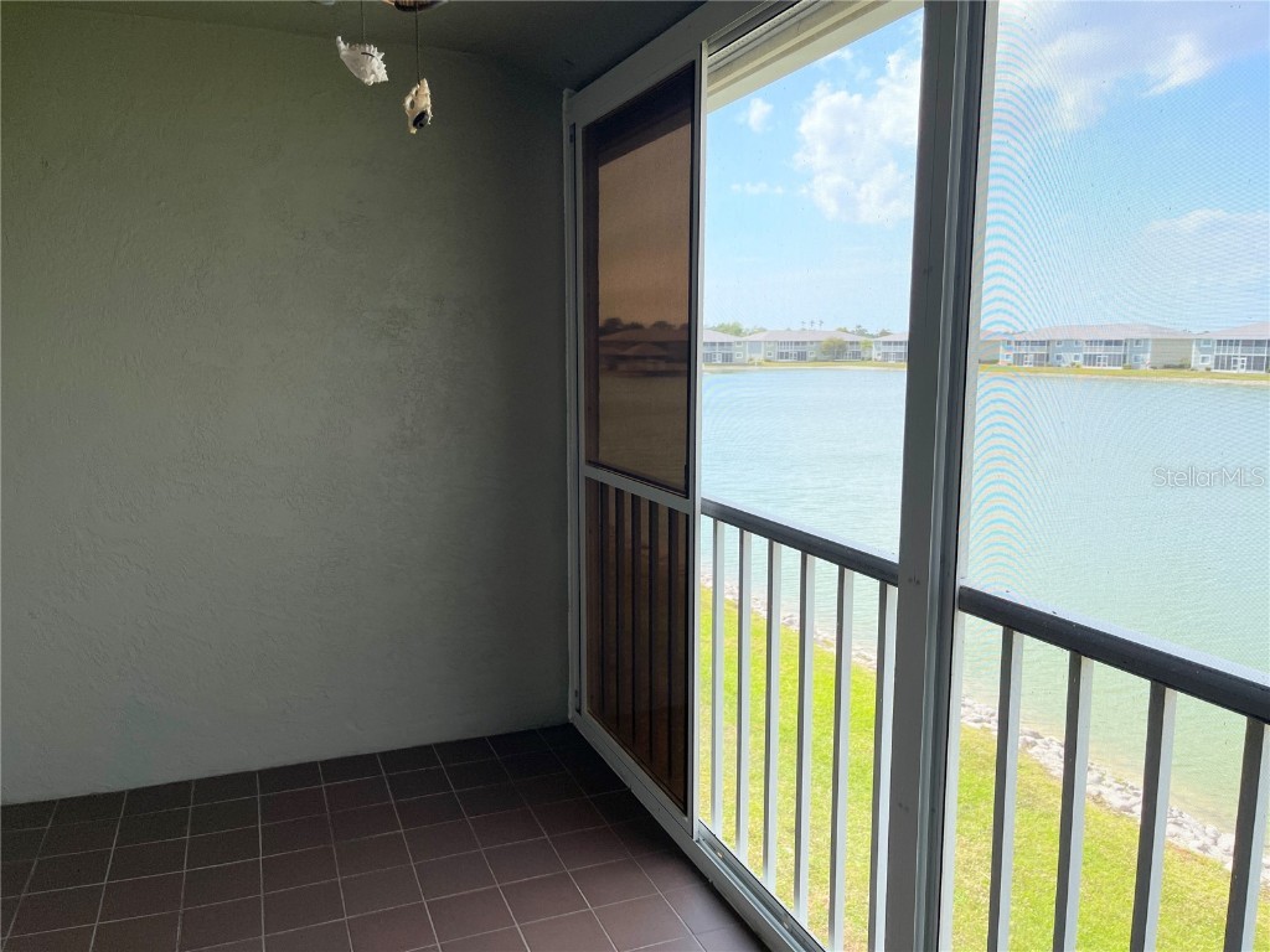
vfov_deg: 54.9
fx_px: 917
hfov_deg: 69.4
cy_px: 476
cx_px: 635
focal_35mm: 25
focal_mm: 5.1
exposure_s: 1/1252
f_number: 1.6
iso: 32
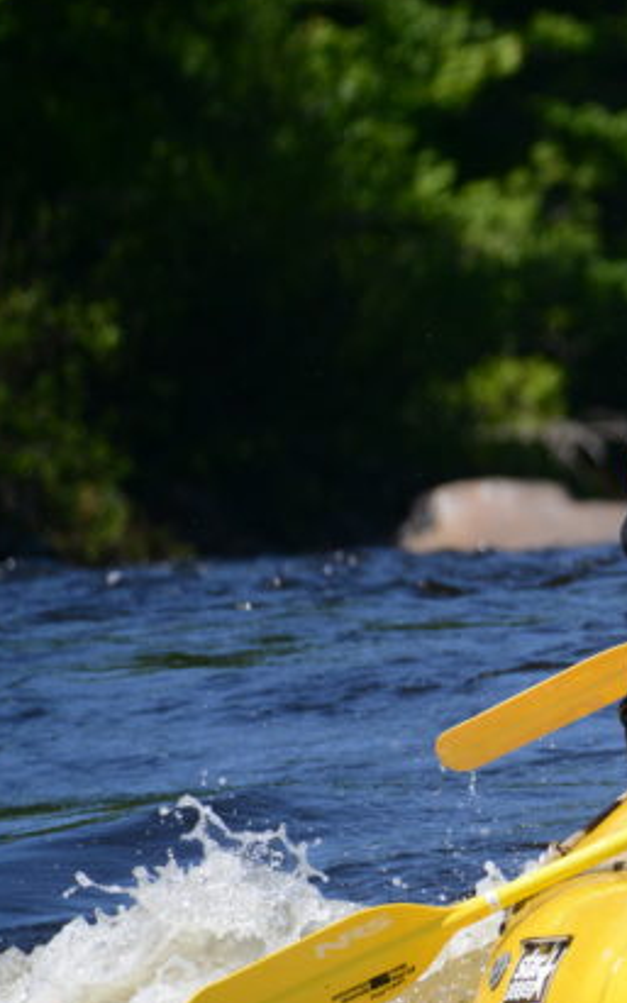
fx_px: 23778
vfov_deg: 2.4
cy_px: 488
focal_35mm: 870
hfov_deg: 1.5
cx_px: 1205
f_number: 5.6
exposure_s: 1/3200
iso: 800
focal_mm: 300
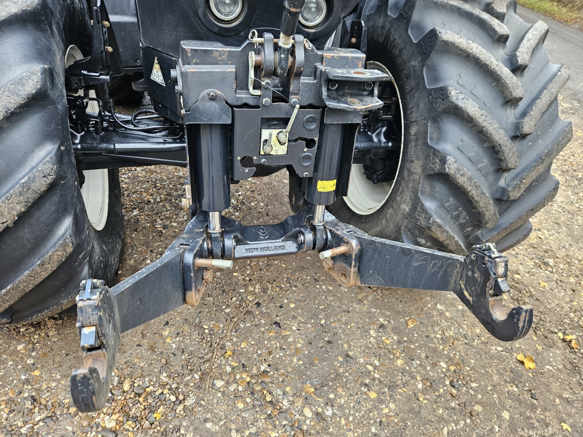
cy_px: 218
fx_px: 387
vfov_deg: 58.9
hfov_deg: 73.9
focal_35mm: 23
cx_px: 292
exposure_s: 1/100
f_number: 1.8
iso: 200
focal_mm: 5.4
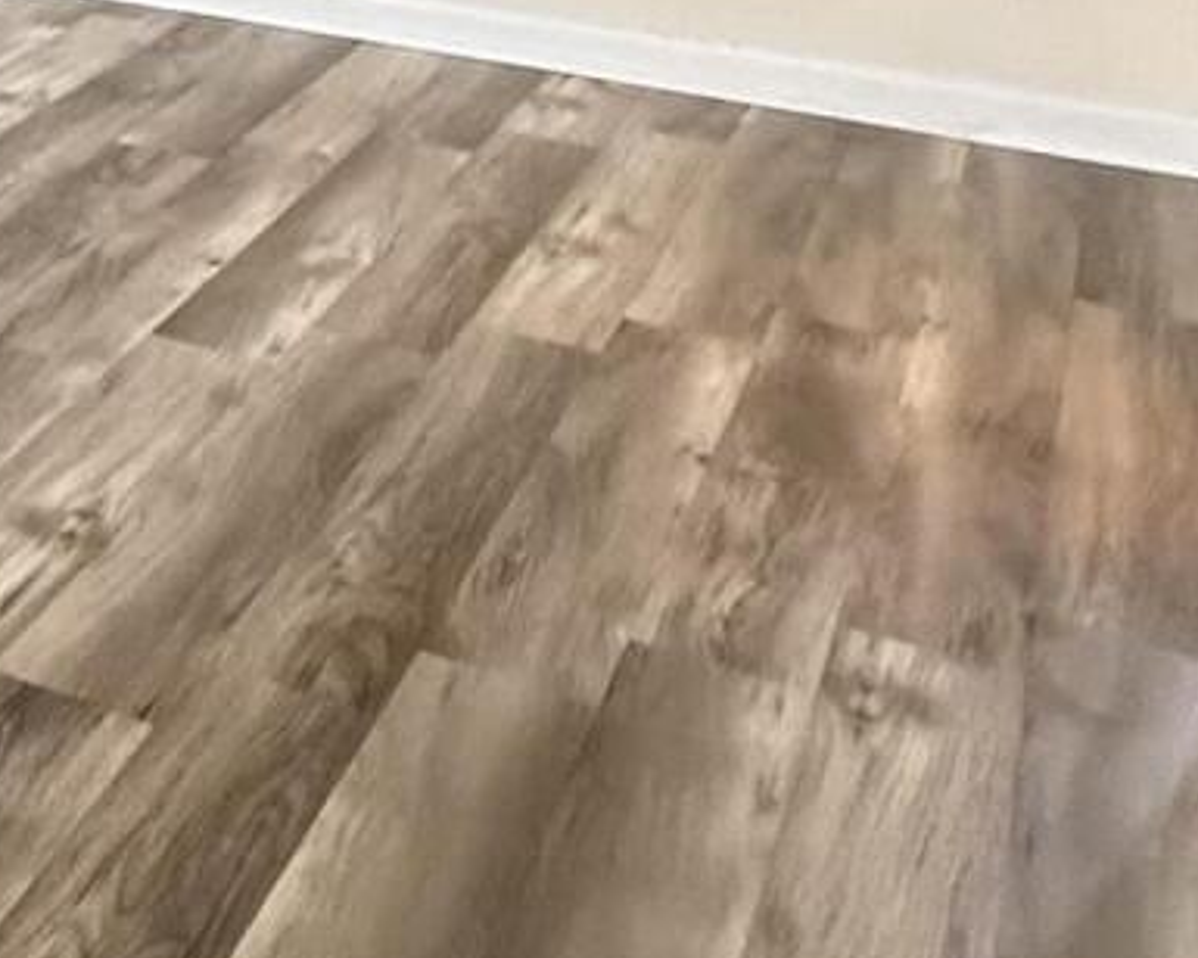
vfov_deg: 19.3
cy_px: -414
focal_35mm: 71
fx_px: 2517
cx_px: -1098
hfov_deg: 18.8
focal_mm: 2.22
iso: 640
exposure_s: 1/60
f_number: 2.2
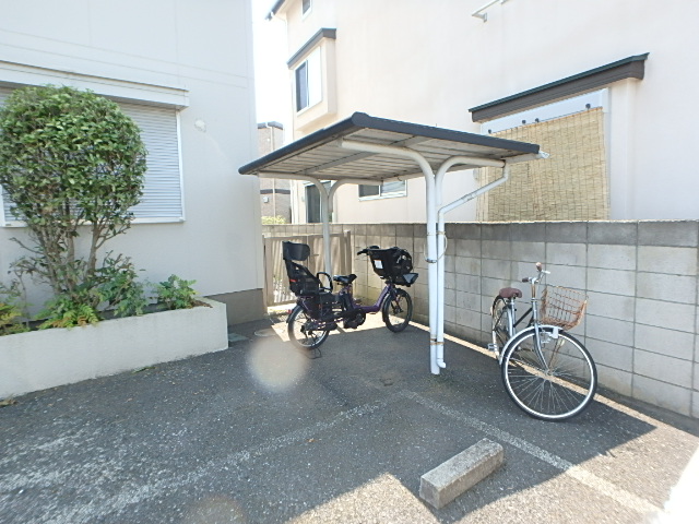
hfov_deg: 79.0
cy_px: 262
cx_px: 350
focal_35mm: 21
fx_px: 424
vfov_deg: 63.4
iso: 125
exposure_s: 1/200
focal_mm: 3.7
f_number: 3.5
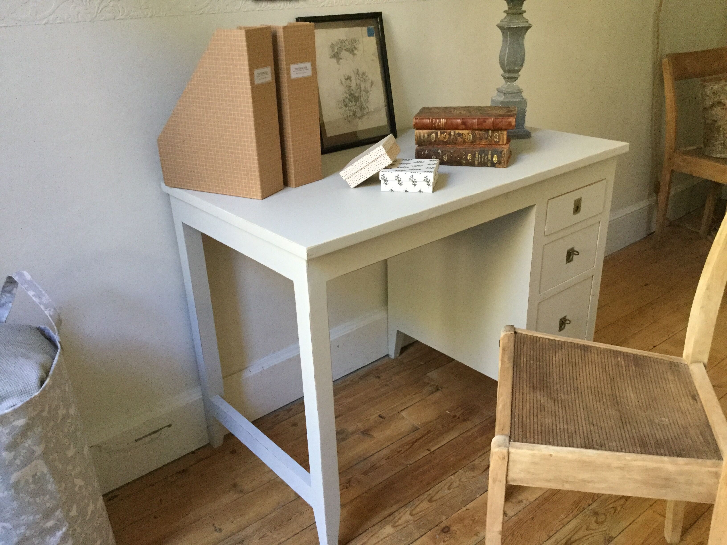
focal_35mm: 31
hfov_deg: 58.4
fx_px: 651
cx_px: 364
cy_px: 272
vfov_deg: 45.4
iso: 200
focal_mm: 3.3
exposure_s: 1/30
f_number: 2.4
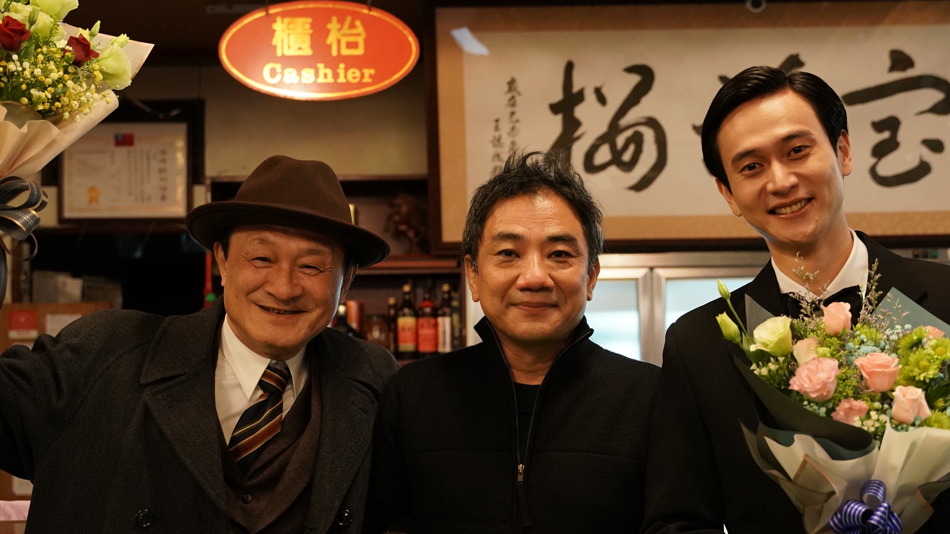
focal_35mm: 60
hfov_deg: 34.7
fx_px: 1516
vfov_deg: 19.9
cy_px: 357
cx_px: 535
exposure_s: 1/125
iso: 3200
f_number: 2.8
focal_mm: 35.7
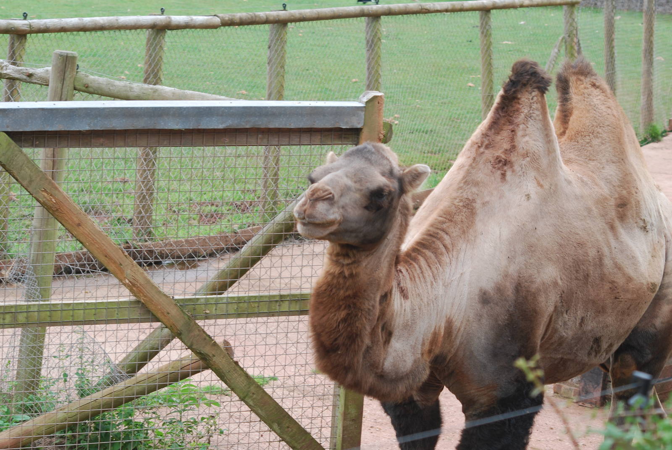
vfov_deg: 11.2
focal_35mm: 123
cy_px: 225
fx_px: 2299
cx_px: 336
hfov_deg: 16.6
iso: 200
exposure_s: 1/125
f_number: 7.1
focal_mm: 82
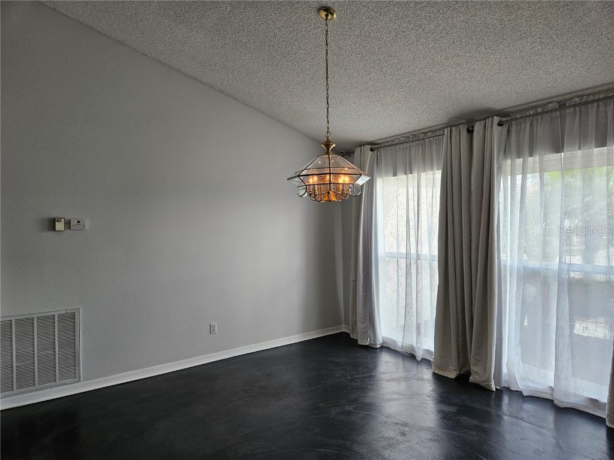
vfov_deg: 58.9
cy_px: 230
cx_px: 307
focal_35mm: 23
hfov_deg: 73.9
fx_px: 408
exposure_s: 1/120
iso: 100
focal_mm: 5.4
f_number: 1.8
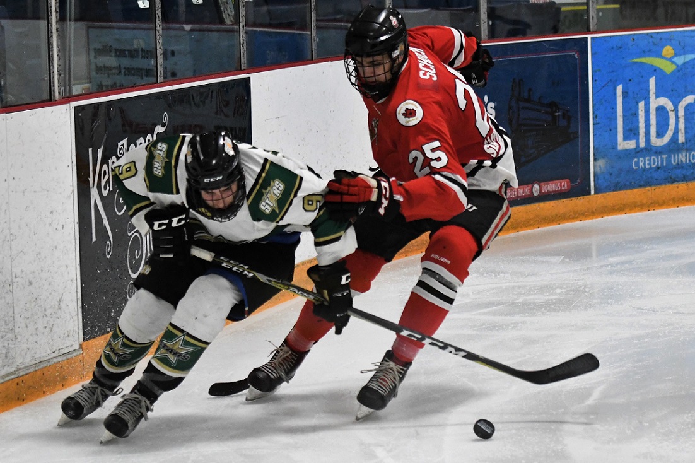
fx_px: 2026
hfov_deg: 19.5
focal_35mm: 105
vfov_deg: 13.0
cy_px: 232
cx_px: 348
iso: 2800
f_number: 2.8
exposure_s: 1/1000
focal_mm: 70
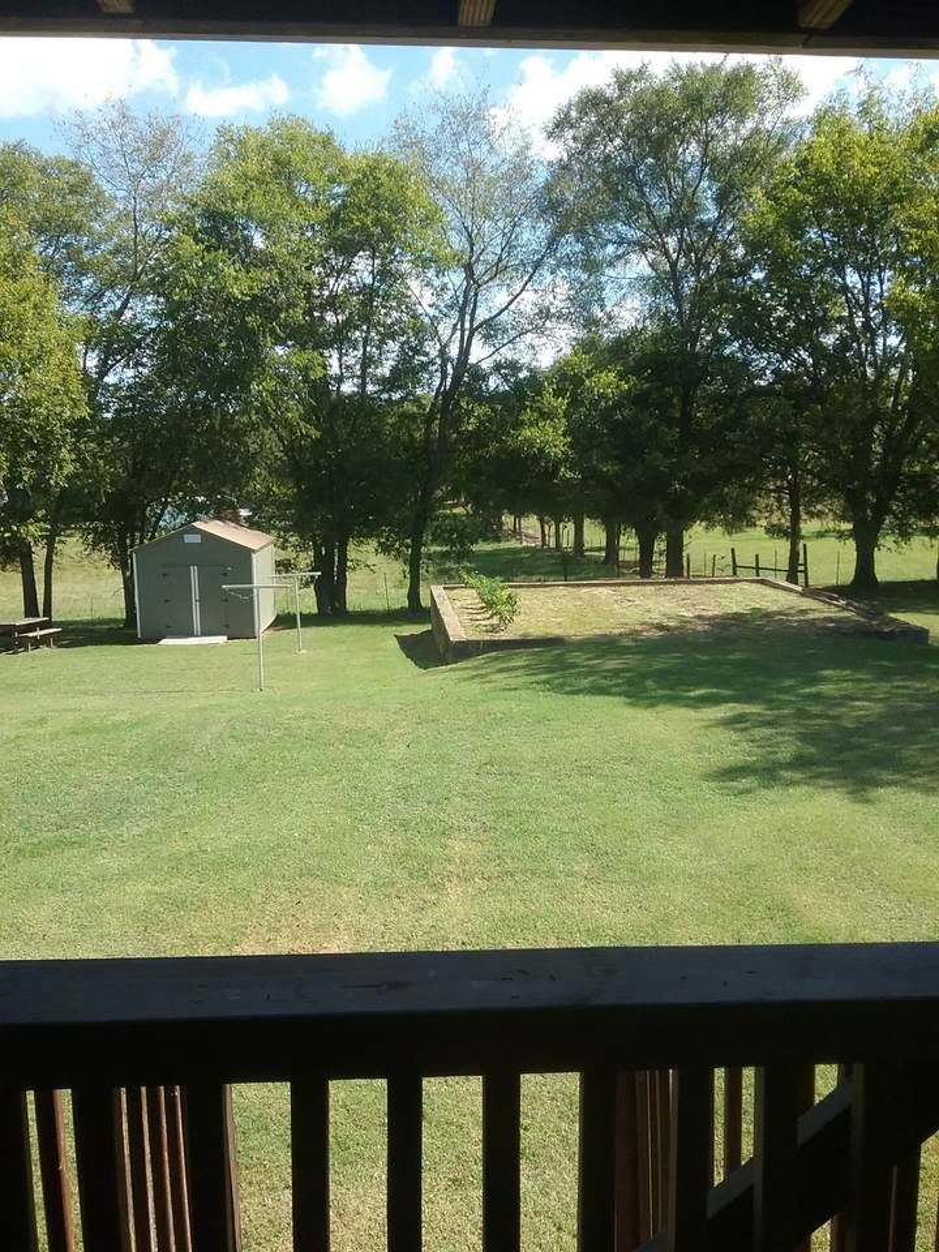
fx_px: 1121
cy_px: 626
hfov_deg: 45.4
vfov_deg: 58.4
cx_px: 470
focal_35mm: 31
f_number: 2.2
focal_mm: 3.3
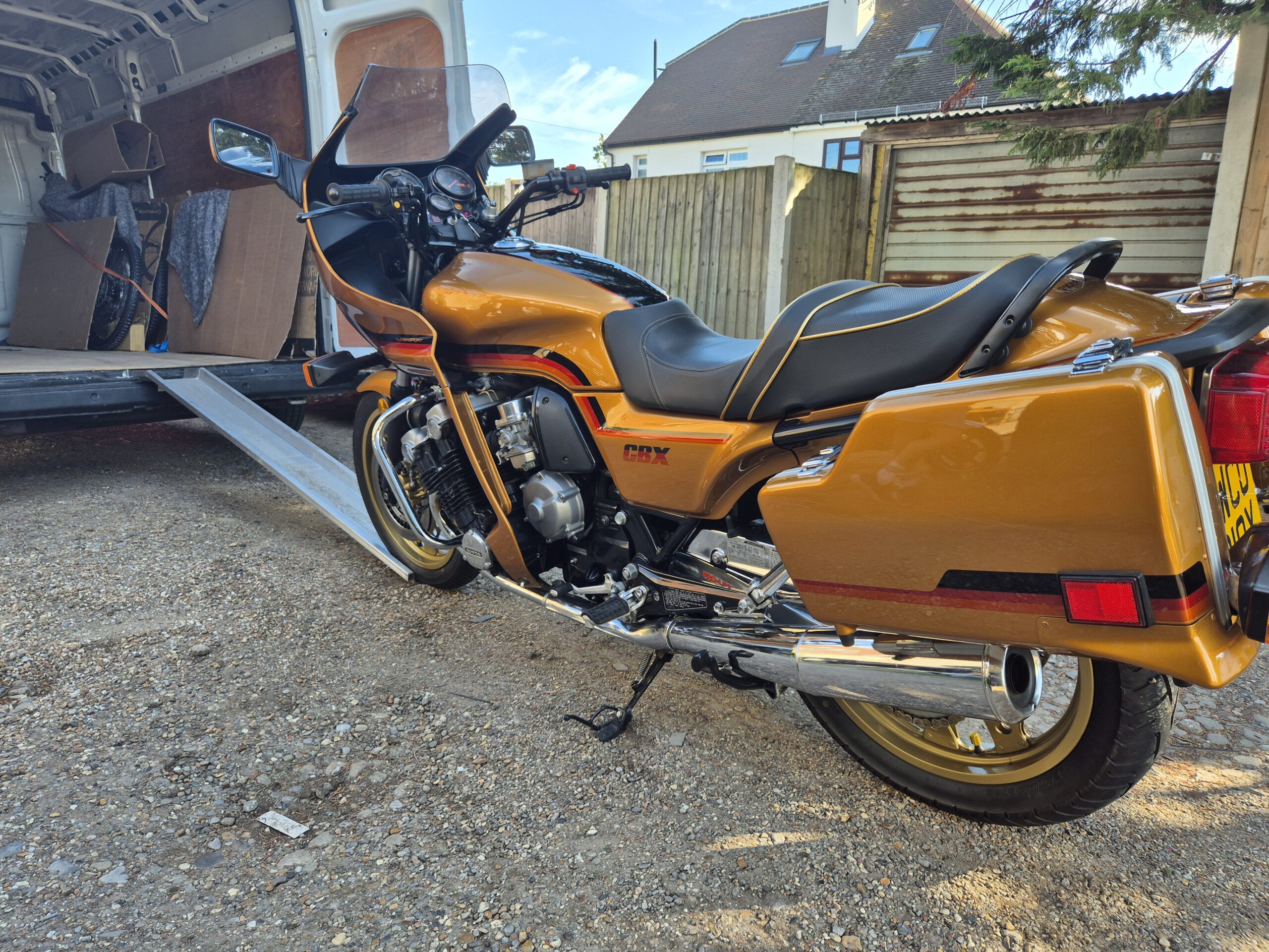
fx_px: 843
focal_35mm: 23
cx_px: 634
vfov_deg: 58.9
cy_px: 476
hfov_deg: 73.9
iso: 25
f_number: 1.8
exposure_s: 1/255
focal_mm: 5.4
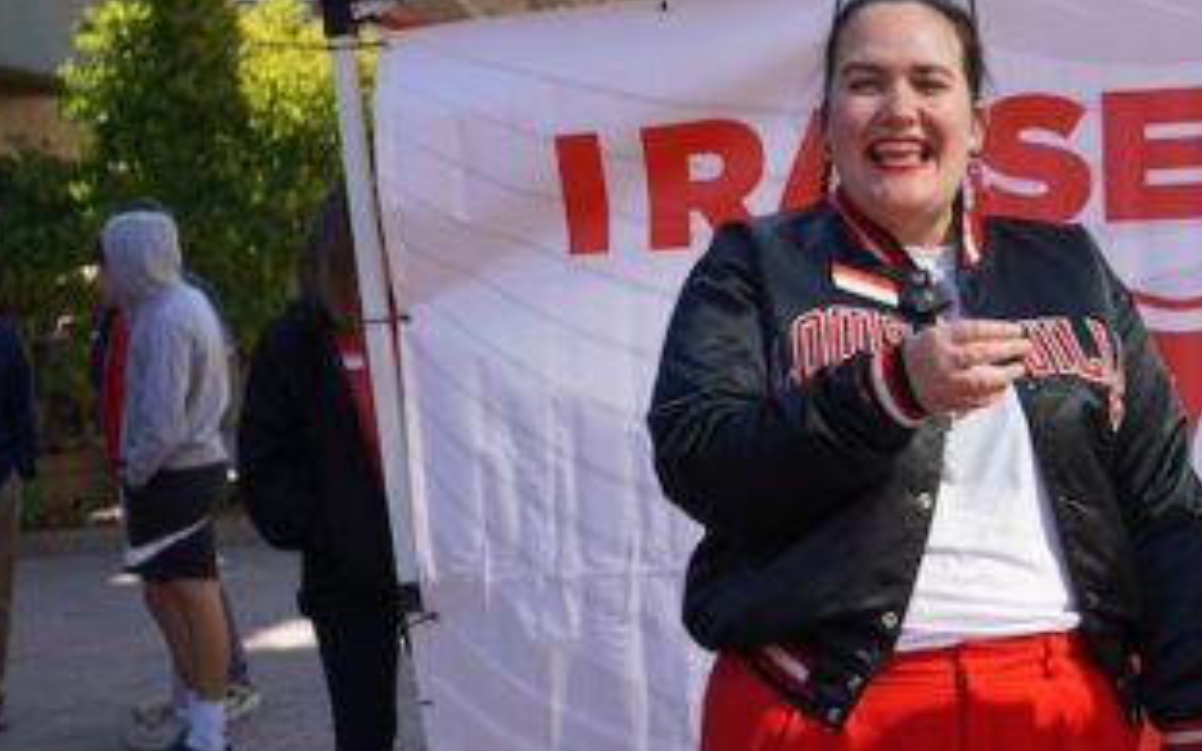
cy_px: 520
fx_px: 3276
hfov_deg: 20.3
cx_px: 1102
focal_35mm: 100
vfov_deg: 13.1
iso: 100
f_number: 4.5
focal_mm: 44
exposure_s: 1/200
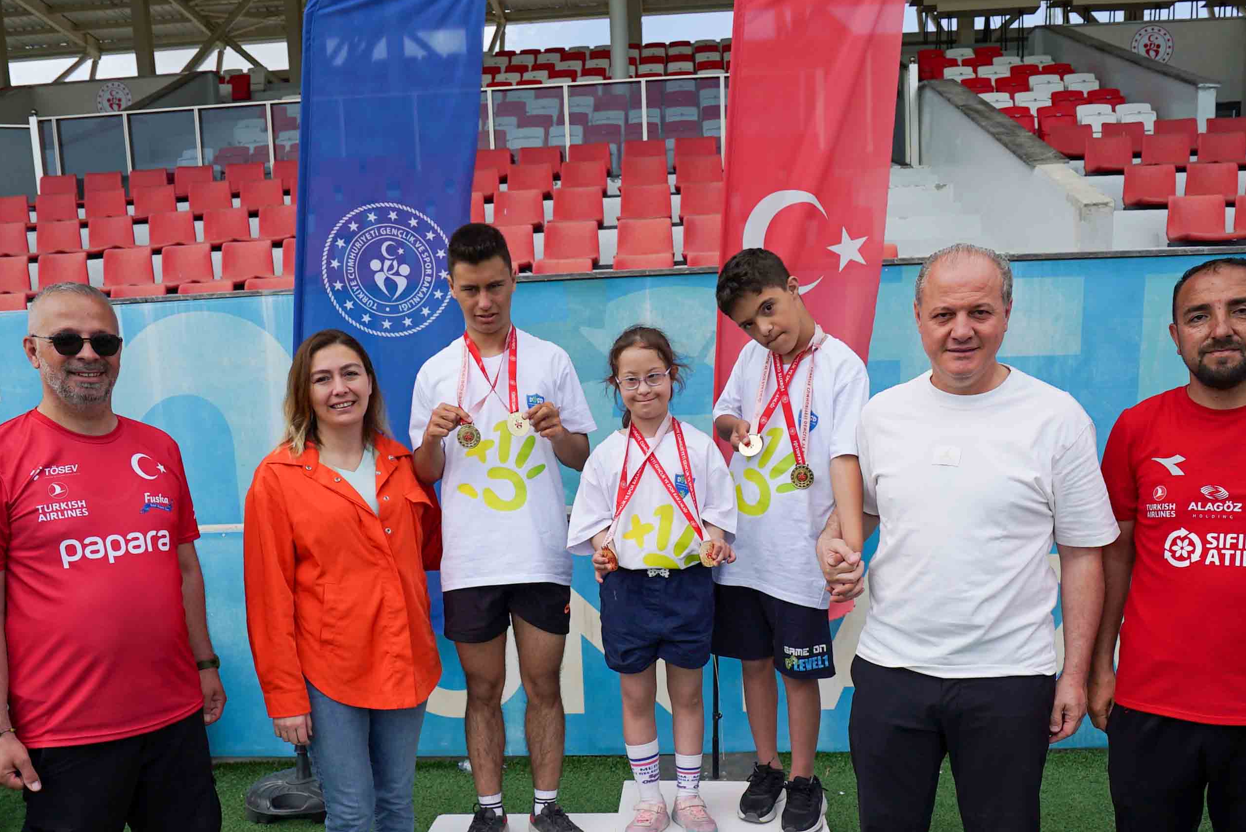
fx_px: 900
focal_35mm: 26
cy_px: 579
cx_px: 634
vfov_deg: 48.5
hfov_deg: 69.4
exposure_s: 1/800
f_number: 5
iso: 100
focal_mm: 16
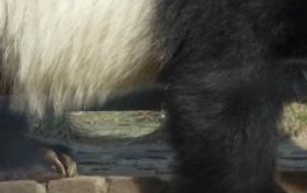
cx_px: 210
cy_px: -69
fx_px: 10411
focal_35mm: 1243
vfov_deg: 1.1
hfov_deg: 1.7
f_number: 4
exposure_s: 1/500
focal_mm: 48.6
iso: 200
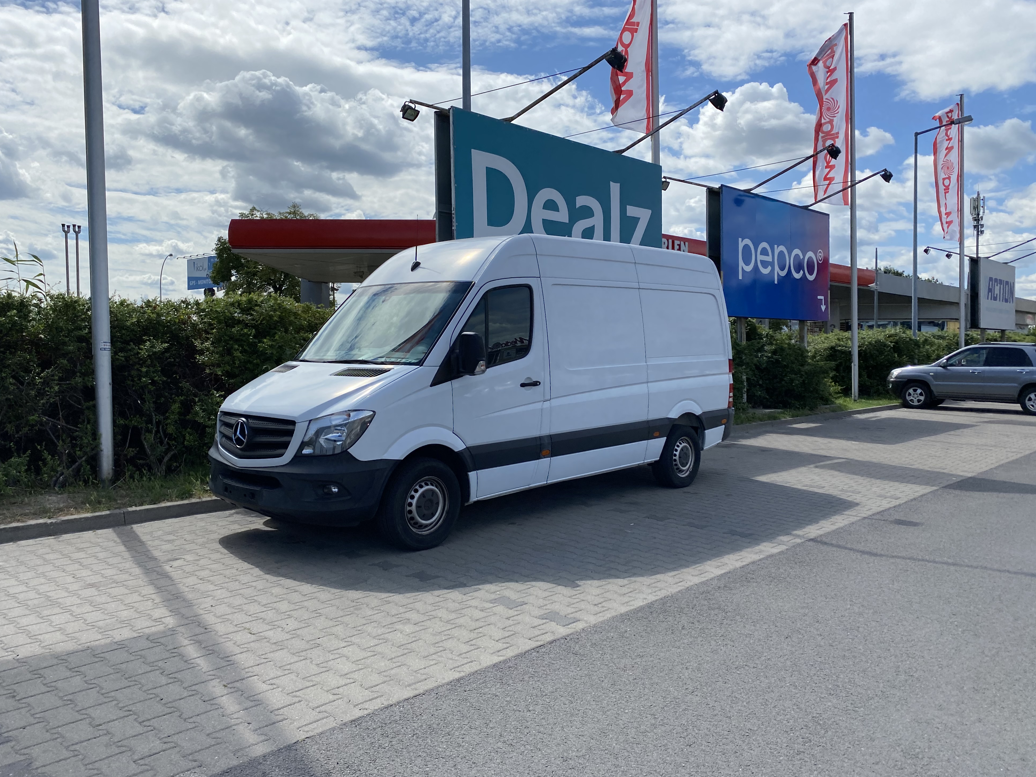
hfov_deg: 65.3
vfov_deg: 51.3
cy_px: 381
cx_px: 522
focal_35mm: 27
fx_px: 808
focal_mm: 4.25
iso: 32
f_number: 1.8
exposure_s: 1/4274
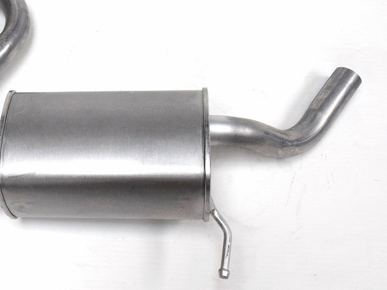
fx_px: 637
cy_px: 105
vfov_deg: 25.6
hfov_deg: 33.1
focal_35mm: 57
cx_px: 97
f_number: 8
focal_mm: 26
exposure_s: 1/250
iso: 400
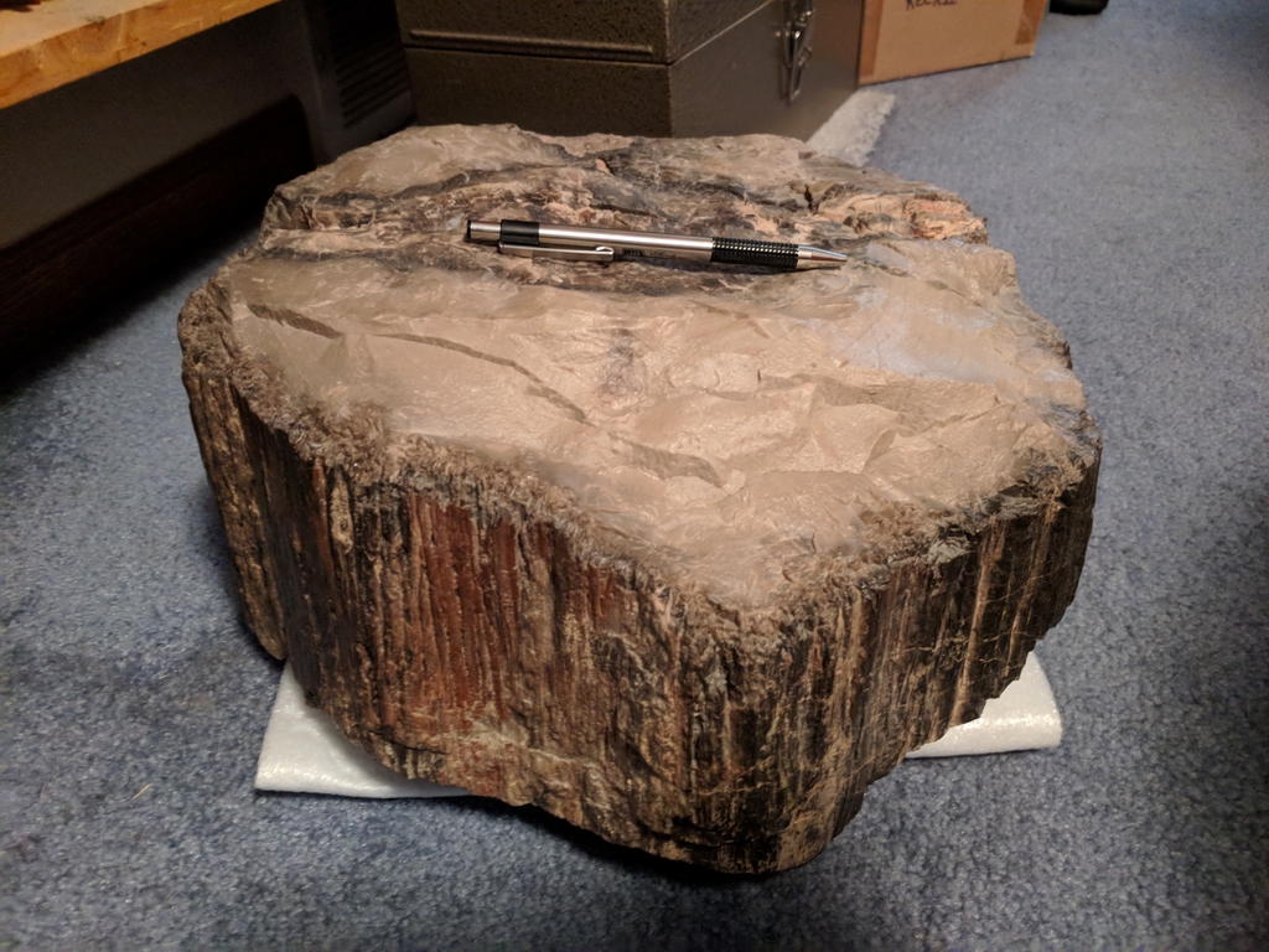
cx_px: 634
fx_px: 953
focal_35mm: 26
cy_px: 476
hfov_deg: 67.3
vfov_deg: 53.1
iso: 1157
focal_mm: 4.67
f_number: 2
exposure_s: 1/24
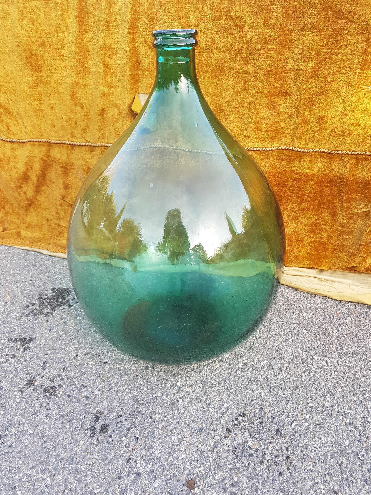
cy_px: 248
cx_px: 186
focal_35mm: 26
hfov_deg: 53.1
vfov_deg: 67.3
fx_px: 372
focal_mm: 4.2
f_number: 1.7
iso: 40
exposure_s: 1/100
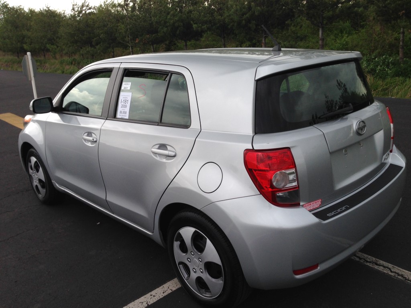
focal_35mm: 33
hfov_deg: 55.4
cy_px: 154
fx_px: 392
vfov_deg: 42.9
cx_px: 206
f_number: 2.4
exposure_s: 1/493
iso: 50
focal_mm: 4.12
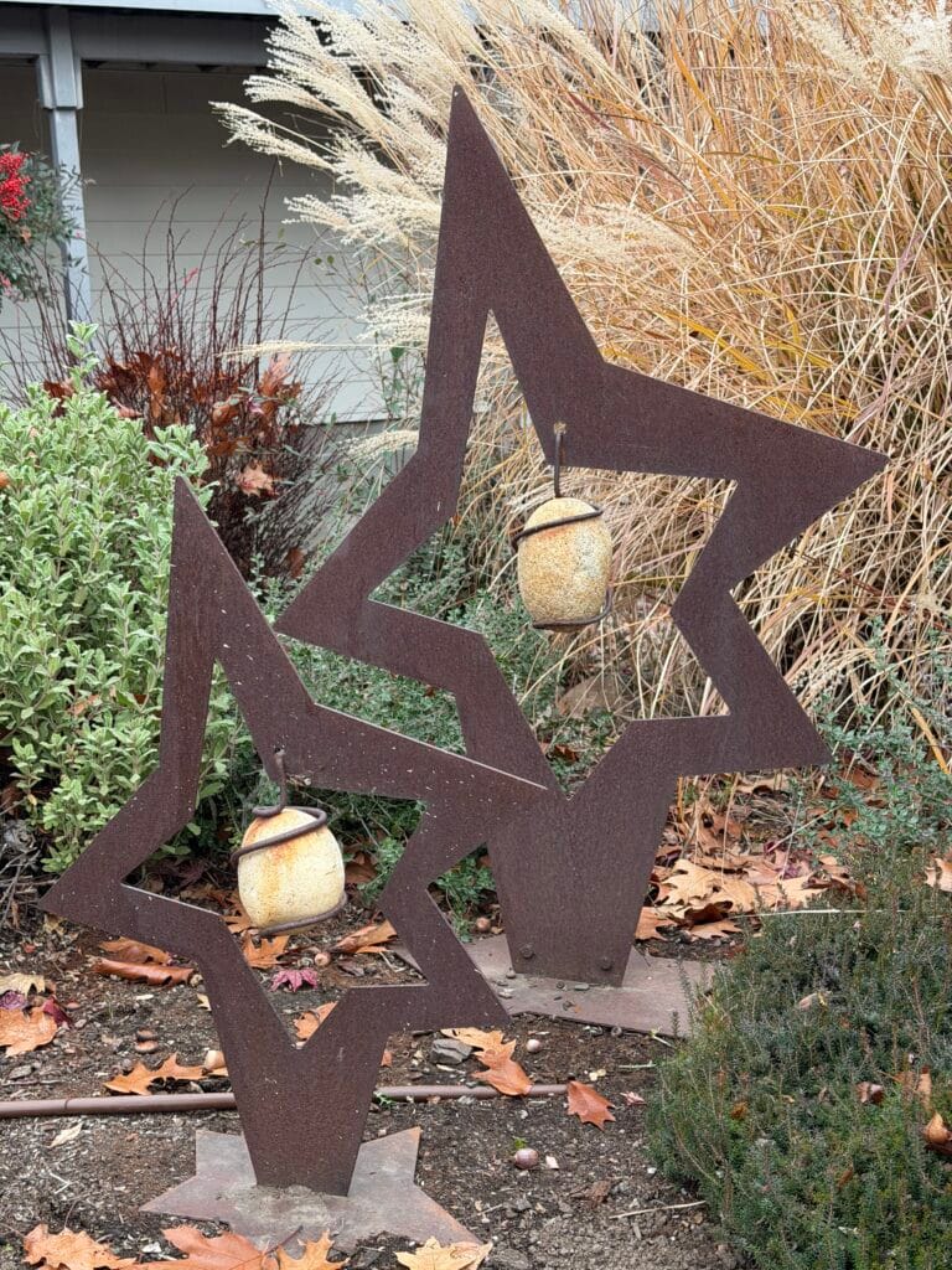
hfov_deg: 30.3
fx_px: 1760
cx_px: 476
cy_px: 635
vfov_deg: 39.7
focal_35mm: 48
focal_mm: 6.76
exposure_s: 1/60
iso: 125
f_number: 1.78
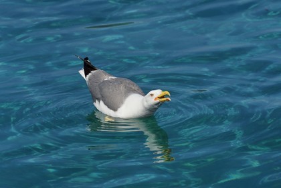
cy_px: 94
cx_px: 140
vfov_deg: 6.9
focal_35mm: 200
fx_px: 1561
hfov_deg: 10.3
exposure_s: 1/1600
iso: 400
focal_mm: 200
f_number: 9
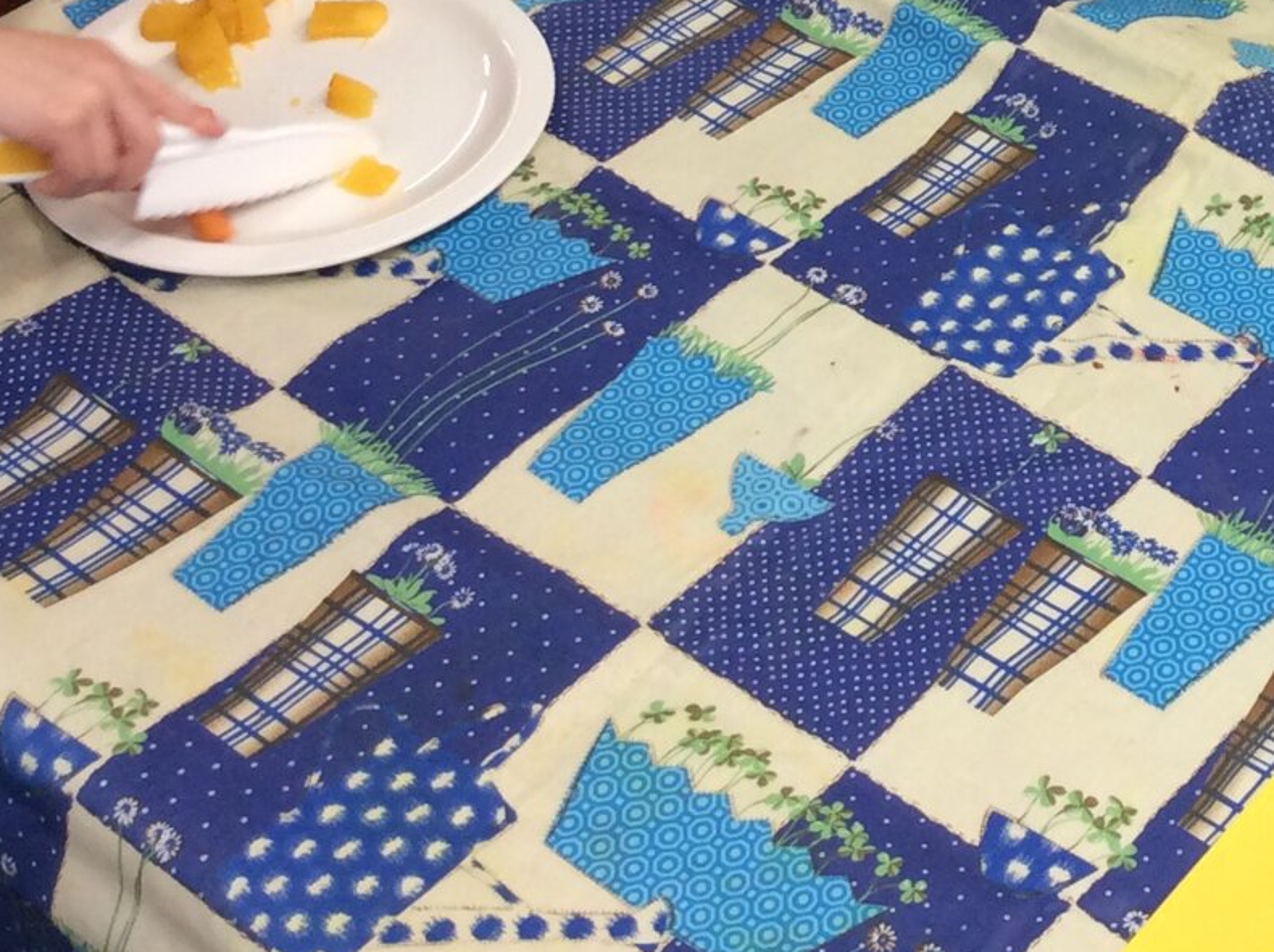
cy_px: -145
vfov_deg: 17.1
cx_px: 1411
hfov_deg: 22.3
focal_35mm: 83
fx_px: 3050
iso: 40
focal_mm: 3.3
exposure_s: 1/33
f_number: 2.4
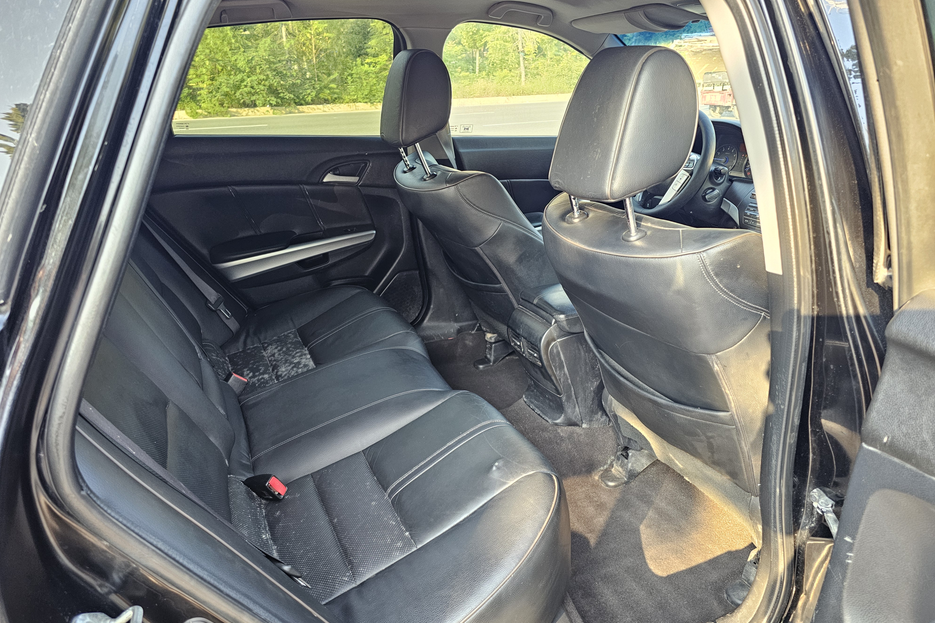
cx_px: 466
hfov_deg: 73.7
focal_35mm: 24
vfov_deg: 53.1
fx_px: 623
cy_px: 341
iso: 400
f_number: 1.7
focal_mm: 6.3
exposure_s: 1/170
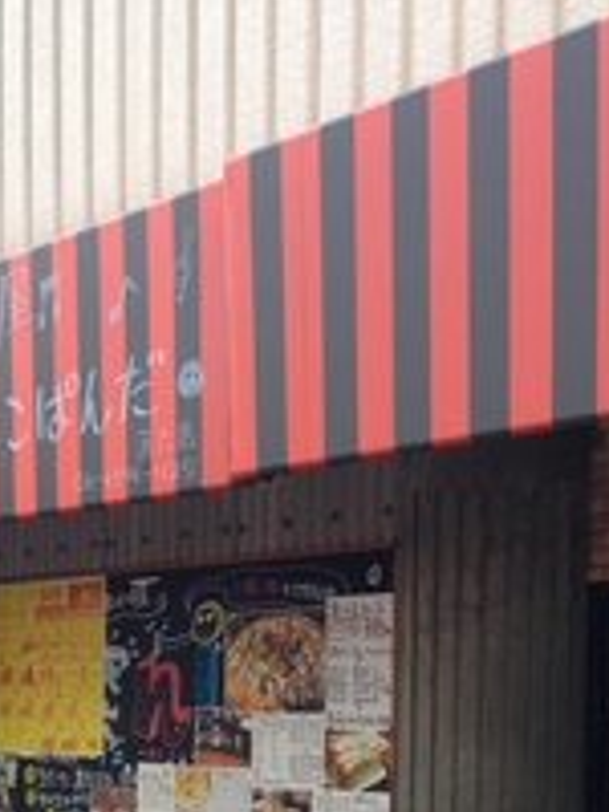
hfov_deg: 22.2
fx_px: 1548
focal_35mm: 66
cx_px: 329
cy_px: 796
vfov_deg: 27.8
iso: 64
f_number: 2.4
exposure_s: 1/120
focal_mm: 4.12
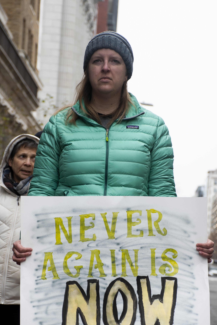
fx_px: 1401
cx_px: 98
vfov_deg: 13.2
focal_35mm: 155
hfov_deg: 8.9
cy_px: 213
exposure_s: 1/250
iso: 220
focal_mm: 75
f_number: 5.6
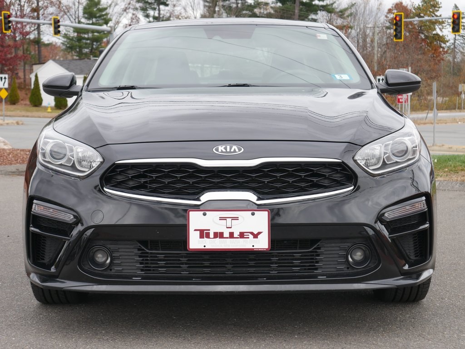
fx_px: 941
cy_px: 174
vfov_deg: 21.0
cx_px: 232
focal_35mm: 70
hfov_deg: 27.8
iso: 200
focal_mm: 35
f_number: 6.3
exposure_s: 1/160
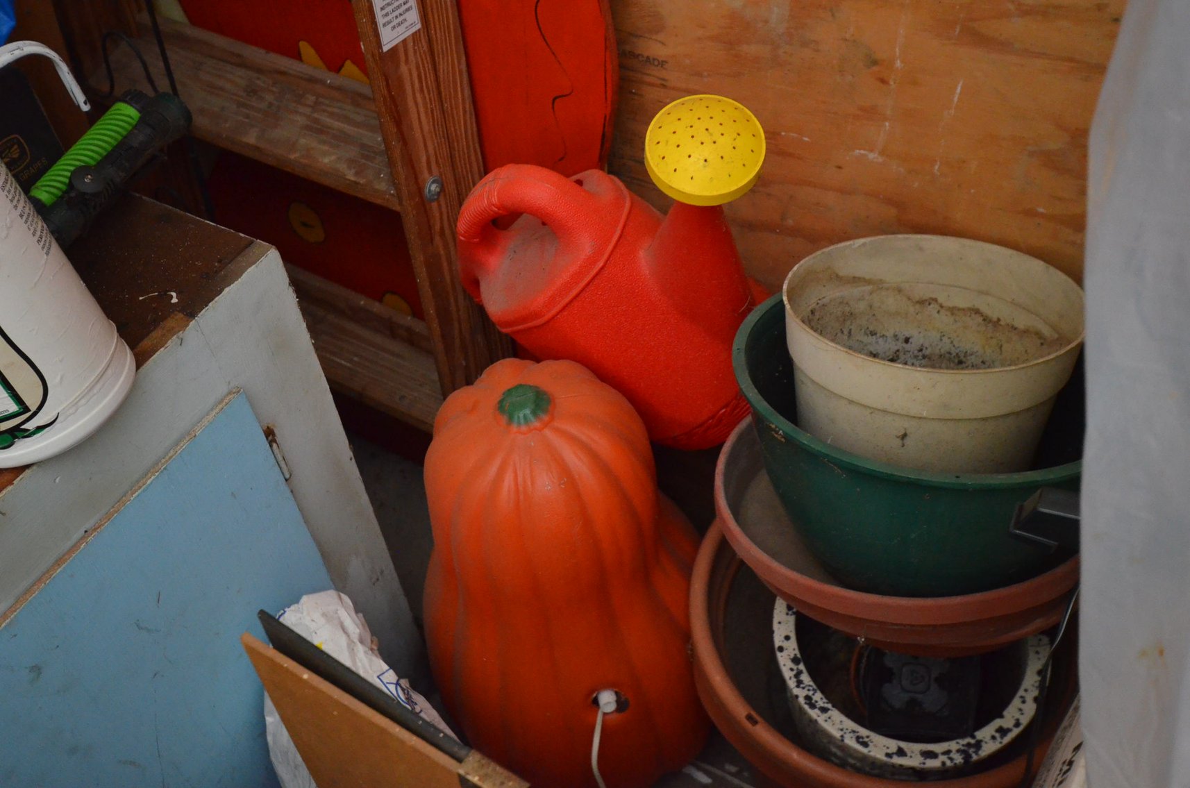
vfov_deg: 36.7
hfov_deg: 53.2
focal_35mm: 36
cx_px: 595
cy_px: 394
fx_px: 1187
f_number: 4.5
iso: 3200
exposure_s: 1/60
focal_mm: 24
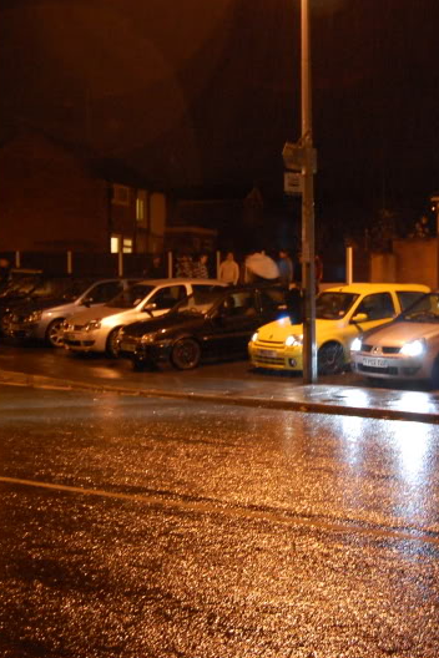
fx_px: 1079
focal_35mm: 59
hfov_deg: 22.8
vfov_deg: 33.9
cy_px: 330
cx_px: 323
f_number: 4.2
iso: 1600
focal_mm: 26
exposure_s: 1/6
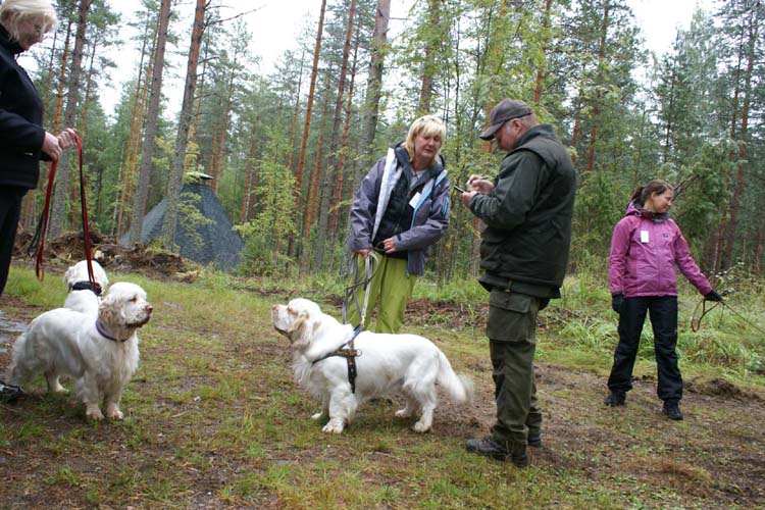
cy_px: 255
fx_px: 637
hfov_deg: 61.9
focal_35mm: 30
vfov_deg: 43.6
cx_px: 382
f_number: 4
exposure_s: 1/40
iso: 100
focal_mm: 20
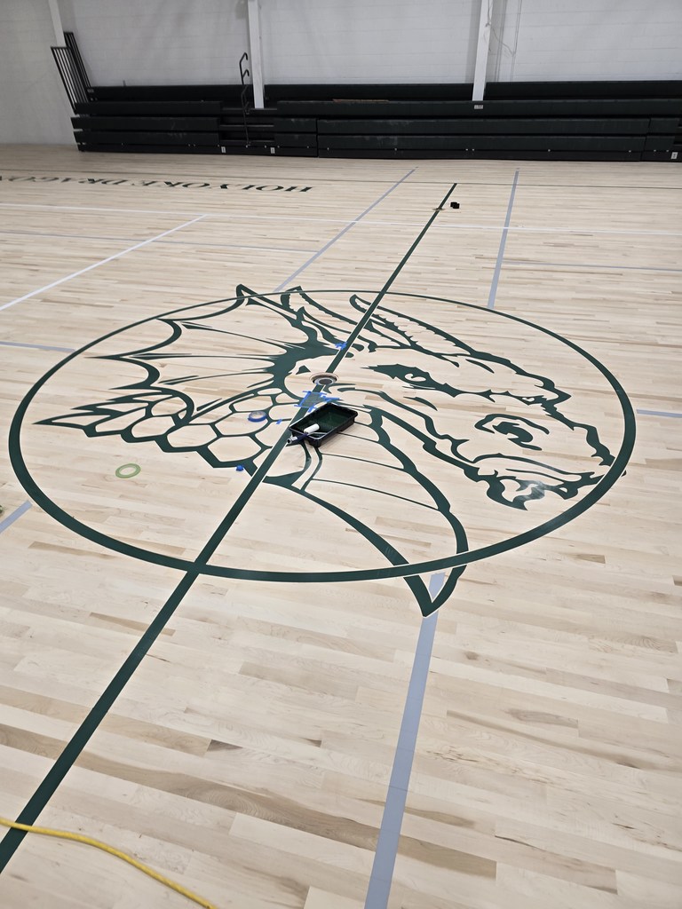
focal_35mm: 23
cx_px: 341
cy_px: 454
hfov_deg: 58.9
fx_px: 604
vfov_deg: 73.9
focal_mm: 6.3
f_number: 1.7
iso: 80
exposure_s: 1/120
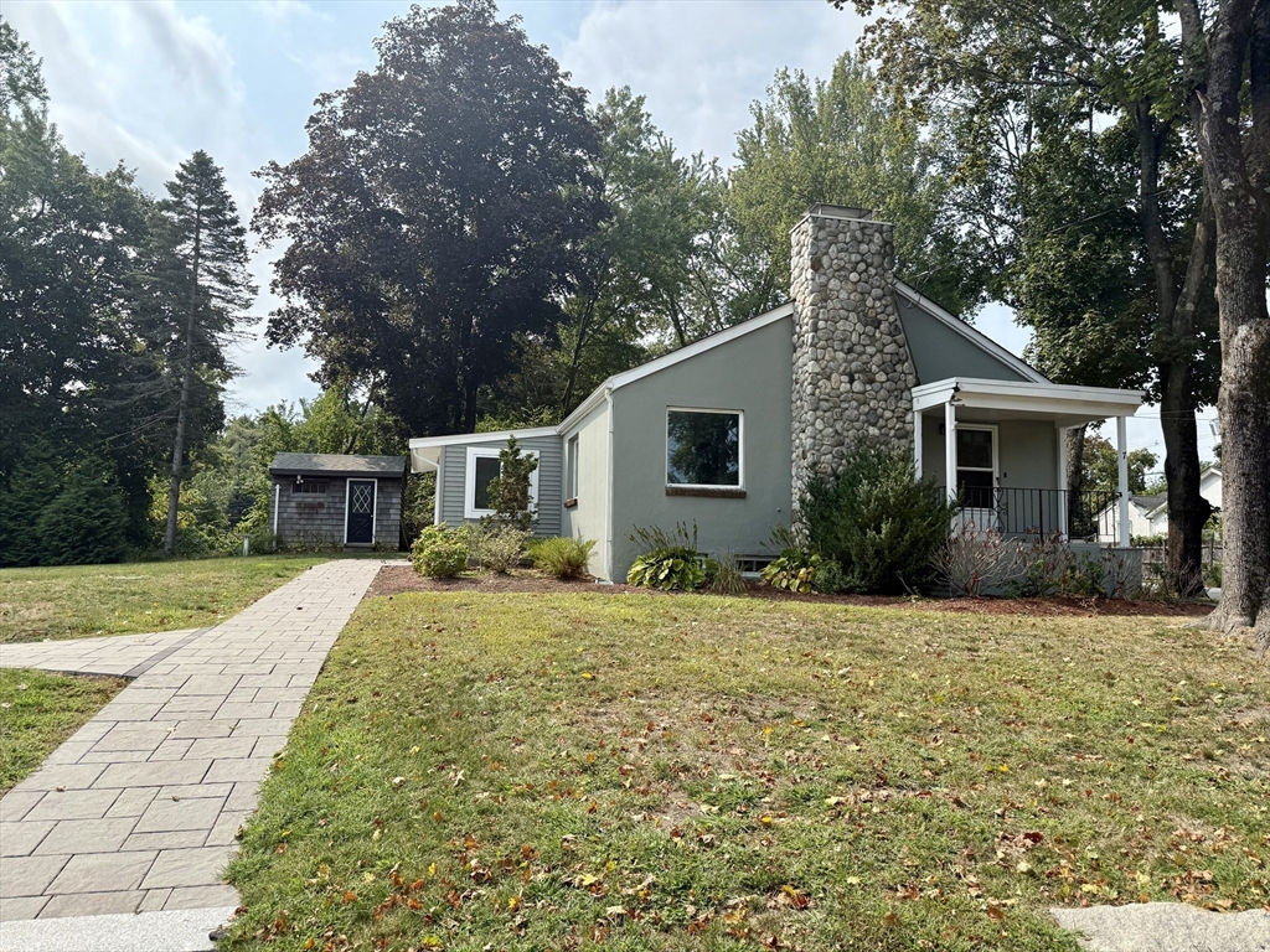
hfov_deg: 71.6
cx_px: 635
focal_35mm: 24
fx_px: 881
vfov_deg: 56.8
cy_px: 476
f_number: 1.78
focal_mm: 6.76
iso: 100
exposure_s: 1/3759
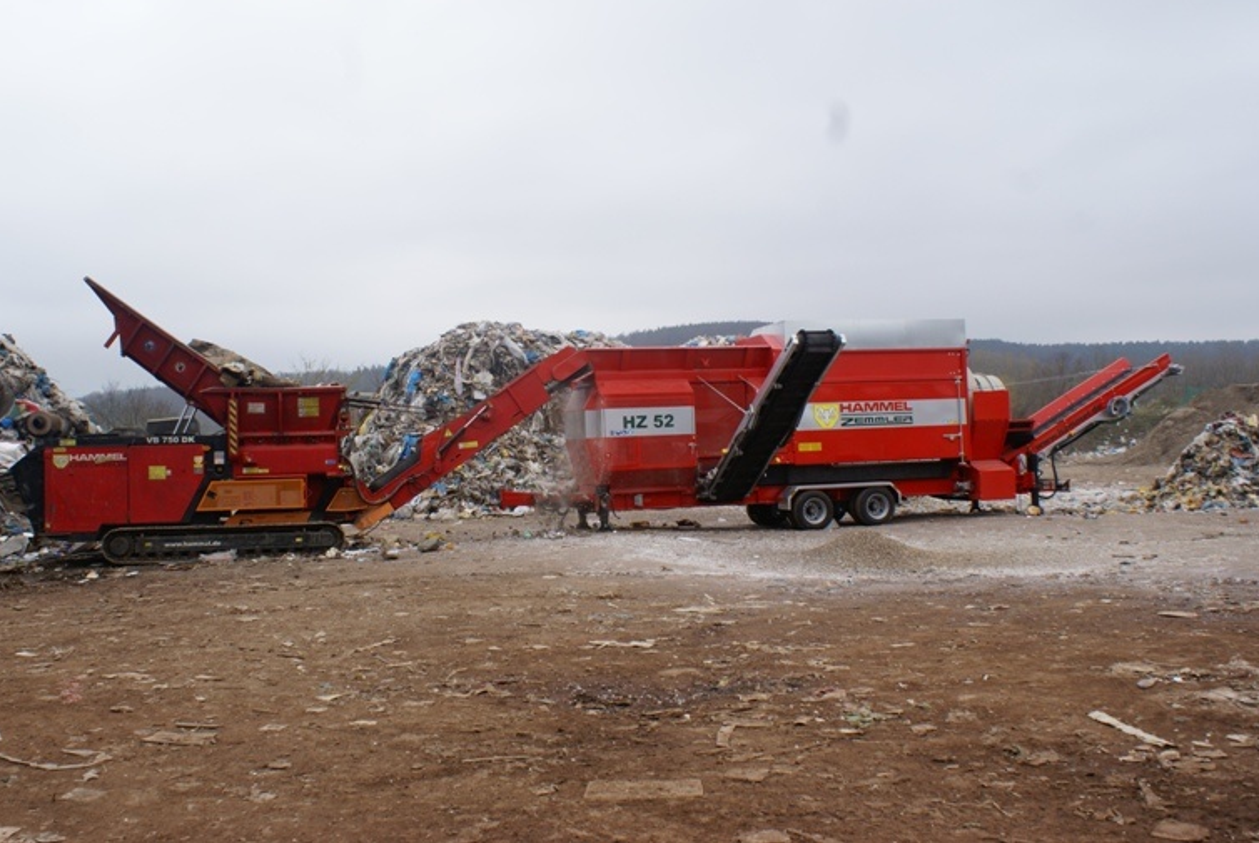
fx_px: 1226
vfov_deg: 38.0
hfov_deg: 54.4
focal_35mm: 35
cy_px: 397
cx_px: 608
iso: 100
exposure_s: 1/100
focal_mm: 22
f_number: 10
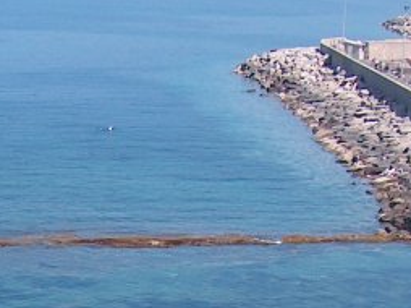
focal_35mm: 149
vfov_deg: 9.5
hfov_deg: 12.7
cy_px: 540
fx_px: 1767
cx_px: -184
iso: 100
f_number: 4
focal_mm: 7.6
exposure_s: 1/741
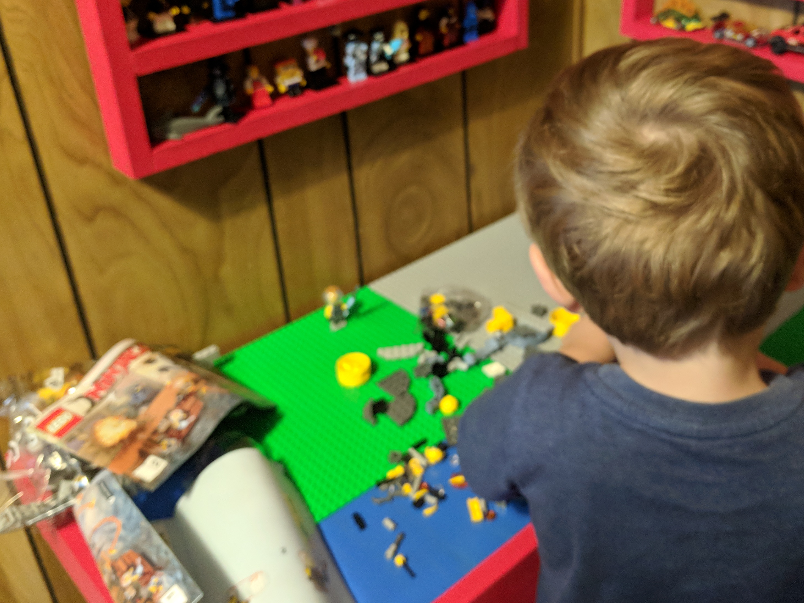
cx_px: 473
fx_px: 836
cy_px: 211
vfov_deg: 39.3
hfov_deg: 51.1
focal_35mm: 36
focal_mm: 4.67
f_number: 2
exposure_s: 1/30
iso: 1246
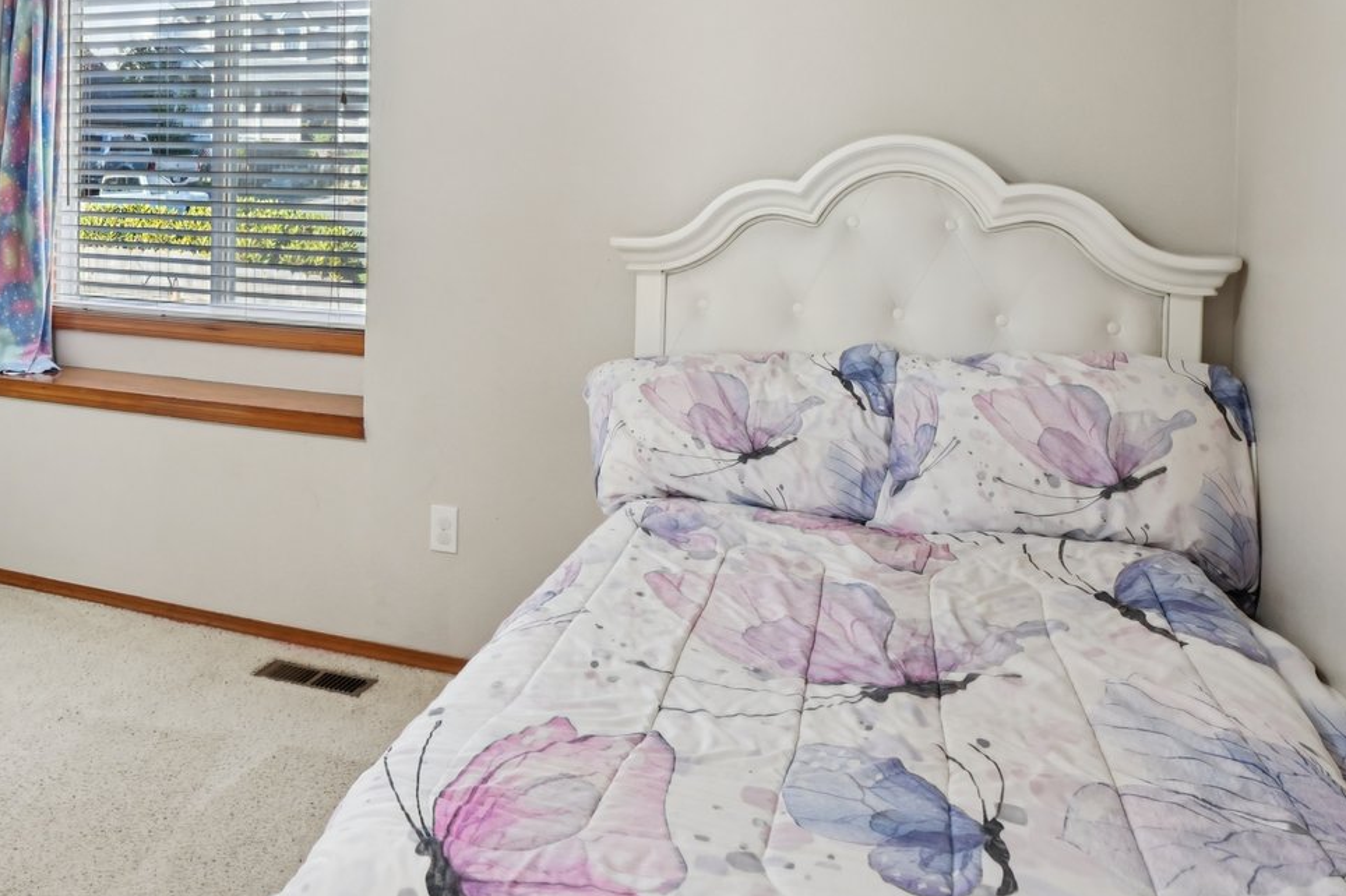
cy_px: 209
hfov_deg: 52.0
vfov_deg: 37.7
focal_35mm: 34
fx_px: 1271
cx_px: 257
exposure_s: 1/20
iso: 400
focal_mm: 16
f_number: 8
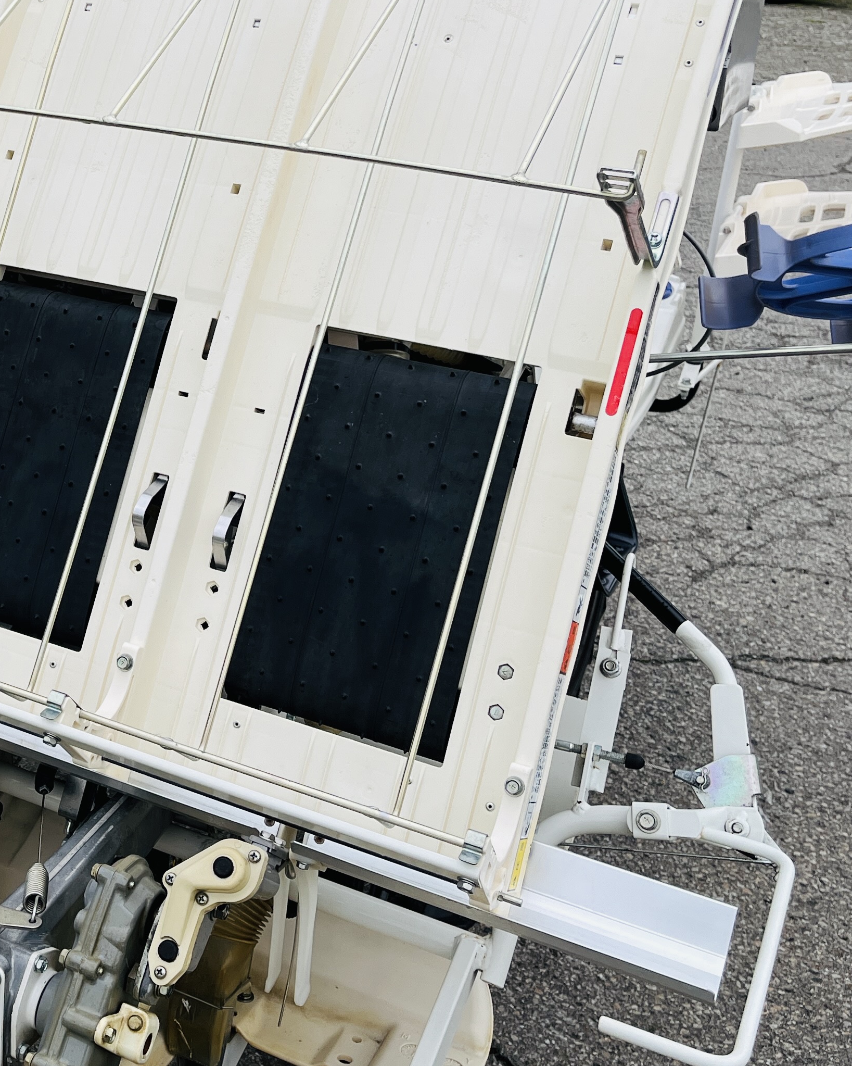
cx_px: 37
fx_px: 1576
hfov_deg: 28.7
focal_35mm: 50
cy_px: 391
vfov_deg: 37.1
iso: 50
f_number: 1.6
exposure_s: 1/3413
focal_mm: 5.1
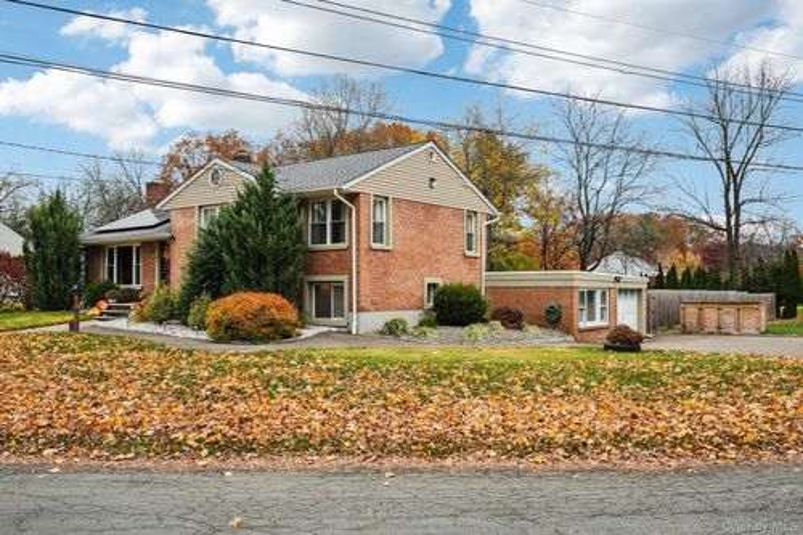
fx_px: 691
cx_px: 402
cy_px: 268
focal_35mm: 31
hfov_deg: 60.3
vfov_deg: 42.3
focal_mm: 31
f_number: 9
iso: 125
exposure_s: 1/40
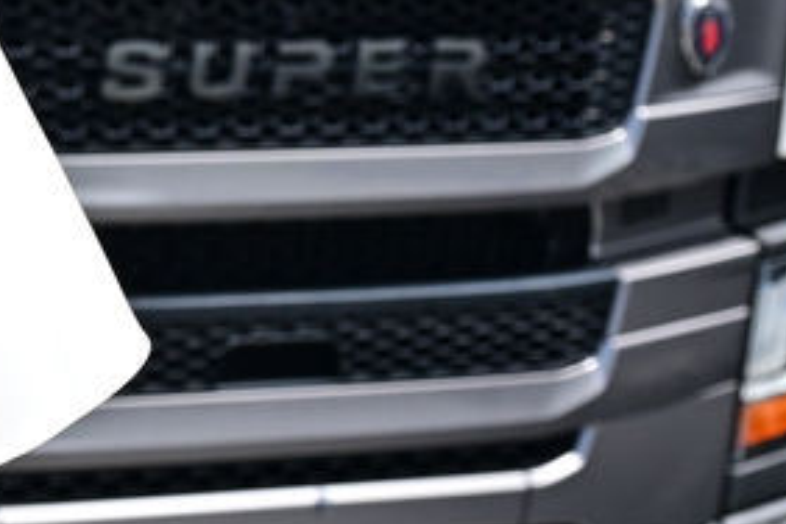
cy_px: 46
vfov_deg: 4.7
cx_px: -332
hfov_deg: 6.9
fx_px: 6440
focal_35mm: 295
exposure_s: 1/800
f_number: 8
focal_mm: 65
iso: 500
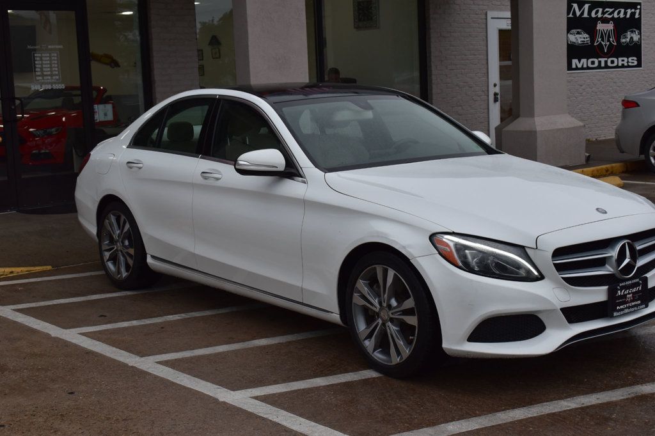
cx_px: 328
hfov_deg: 36.9
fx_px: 982
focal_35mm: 54
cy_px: 218
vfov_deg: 25.0
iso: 400
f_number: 10
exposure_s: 1/200
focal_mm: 36
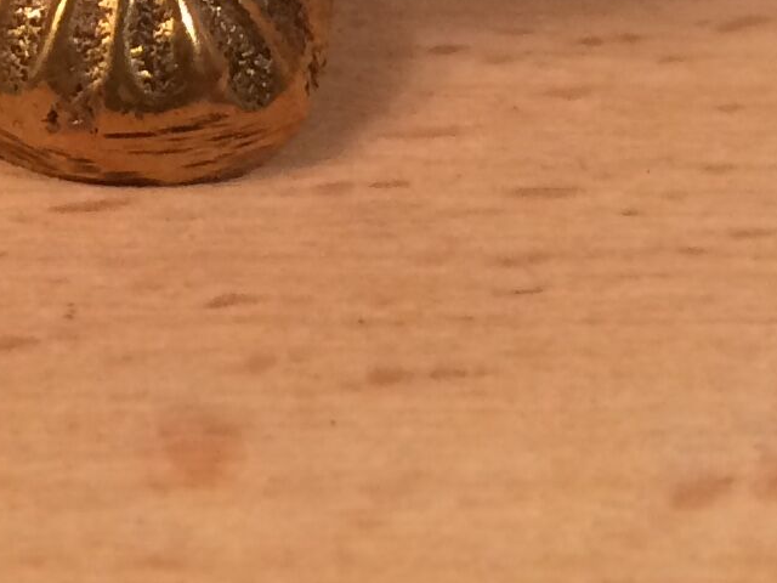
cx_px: -30
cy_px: -434
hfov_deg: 13.1
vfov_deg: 9.6
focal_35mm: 148
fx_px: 3322
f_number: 2.2
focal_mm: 4.15
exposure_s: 1/33
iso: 64
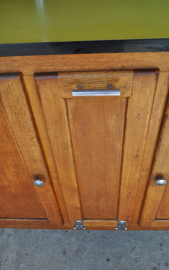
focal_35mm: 28
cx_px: 89
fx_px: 206
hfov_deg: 44.5
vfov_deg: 66.5
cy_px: 133
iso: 220
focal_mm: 18
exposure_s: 1/125
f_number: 5.6
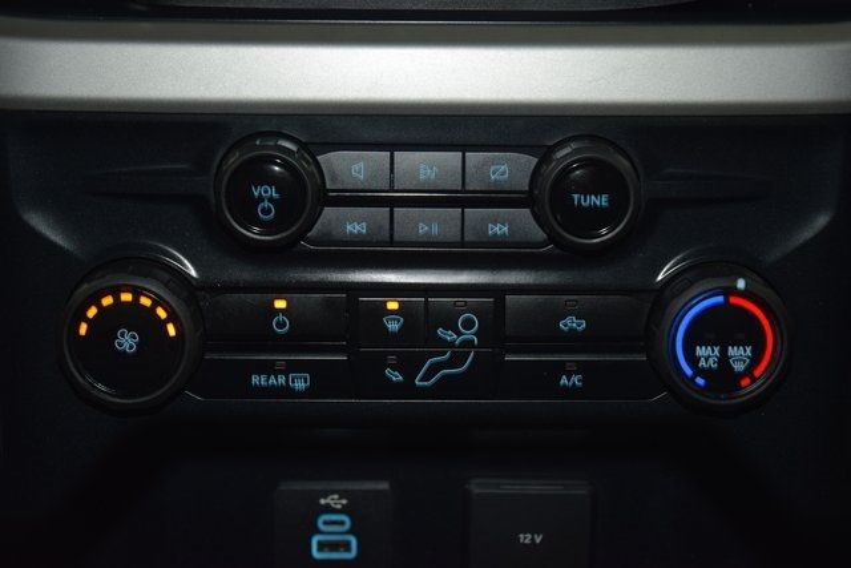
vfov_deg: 20.6
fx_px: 1560
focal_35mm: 66
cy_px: 284
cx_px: 426
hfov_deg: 30.5
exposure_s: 1/15
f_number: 4.2
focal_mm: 44
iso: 450
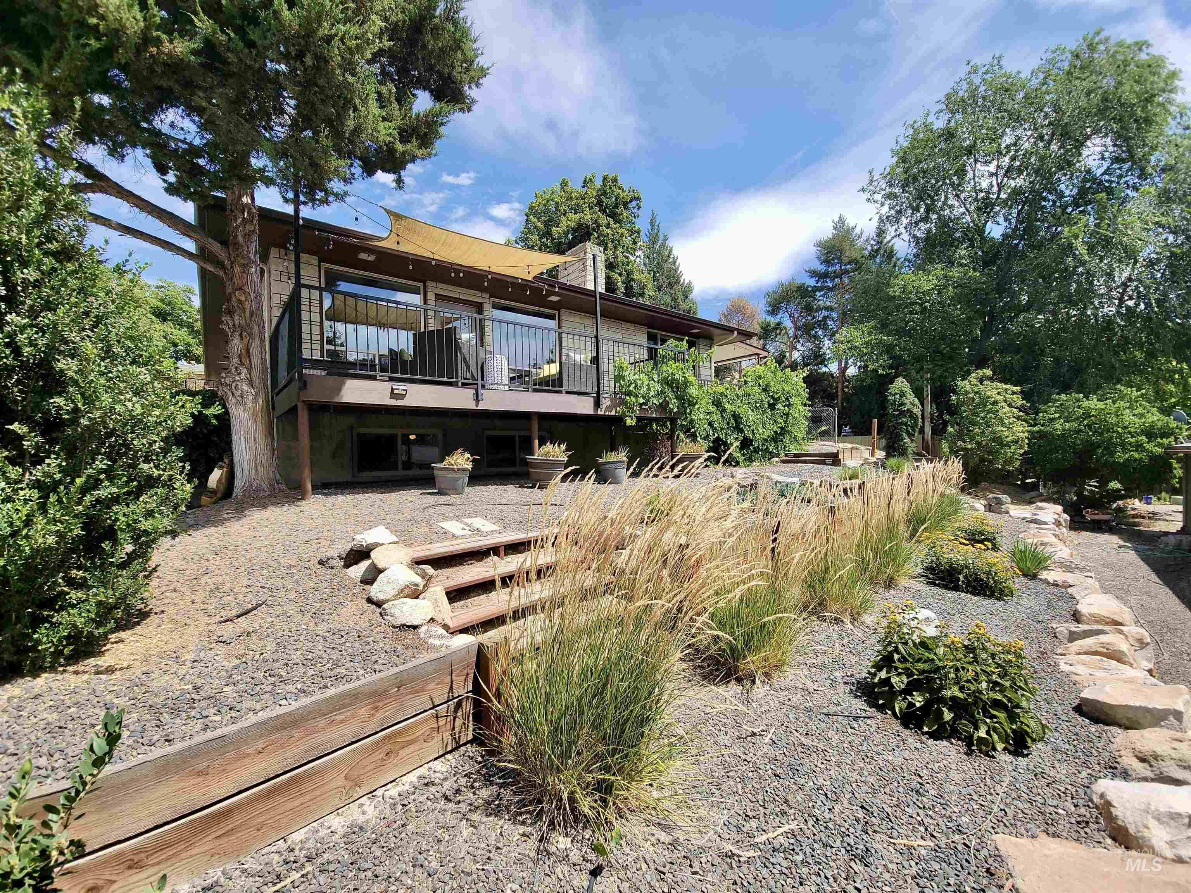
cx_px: 596
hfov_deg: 106.2
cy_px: 446
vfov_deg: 89.9
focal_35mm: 13
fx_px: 447
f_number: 2.2
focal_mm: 2.2
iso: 50
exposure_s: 1/1058
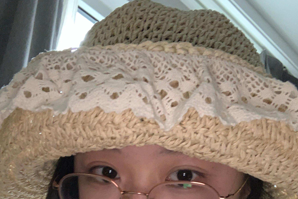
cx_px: 149
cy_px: 206
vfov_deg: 25.9
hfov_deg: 40.3
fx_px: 406
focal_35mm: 49
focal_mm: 2.87
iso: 320
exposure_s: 1/40
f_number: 2.2
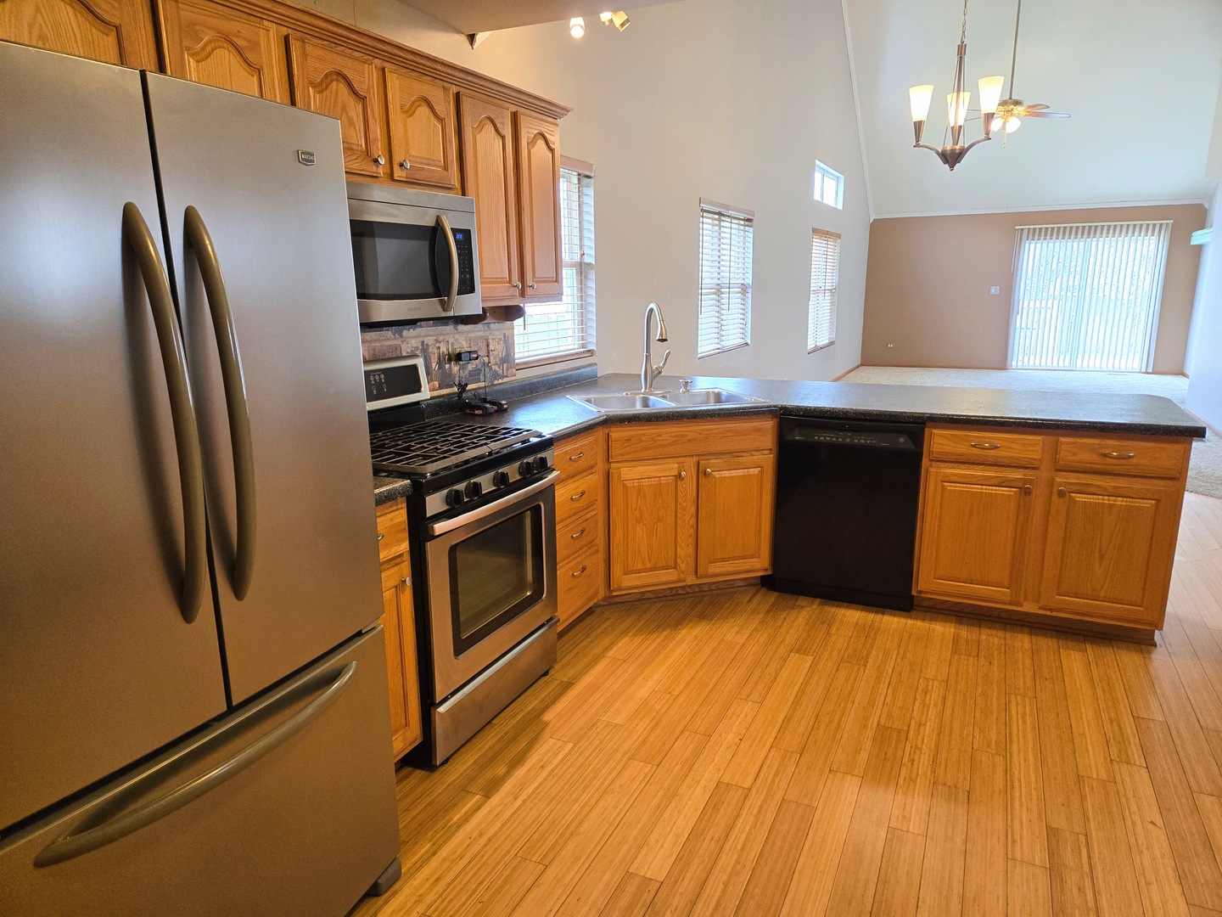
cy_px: 458
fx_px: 812
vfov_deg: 58.9
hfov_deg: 73.9
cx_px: 611
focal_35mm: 23
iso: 250
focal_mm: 5.4
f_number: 1.8
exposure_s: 1/120
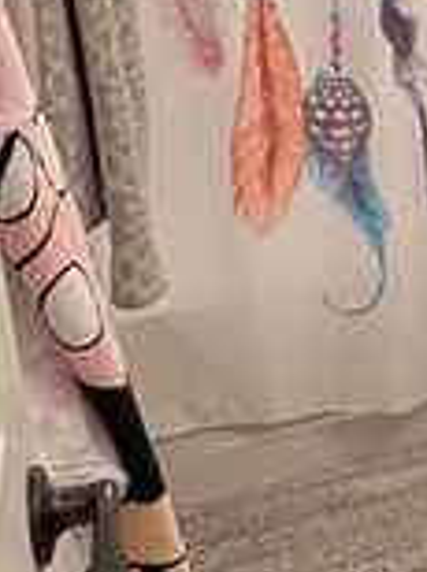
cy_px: 67
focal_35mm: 65
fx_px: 1072
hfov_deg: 17.2
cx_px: 828
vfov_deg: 28.8
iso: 640
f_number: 1.8
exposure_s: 1/40
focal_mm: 1.57
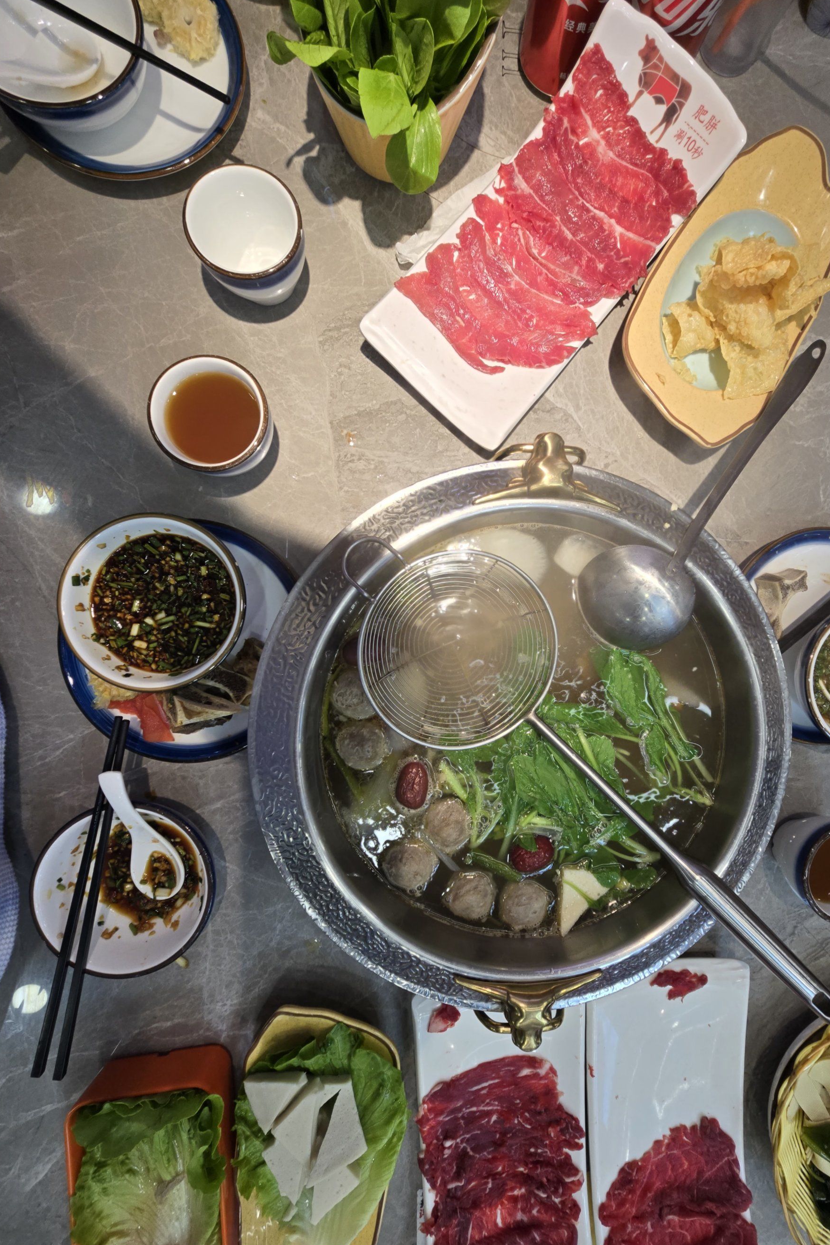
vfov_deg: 104.3
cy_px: 626
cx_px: 470
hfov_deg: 80.8
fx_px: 484
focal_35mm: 14
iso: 64
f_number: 2.2
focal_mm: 2.2
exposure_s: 1/100
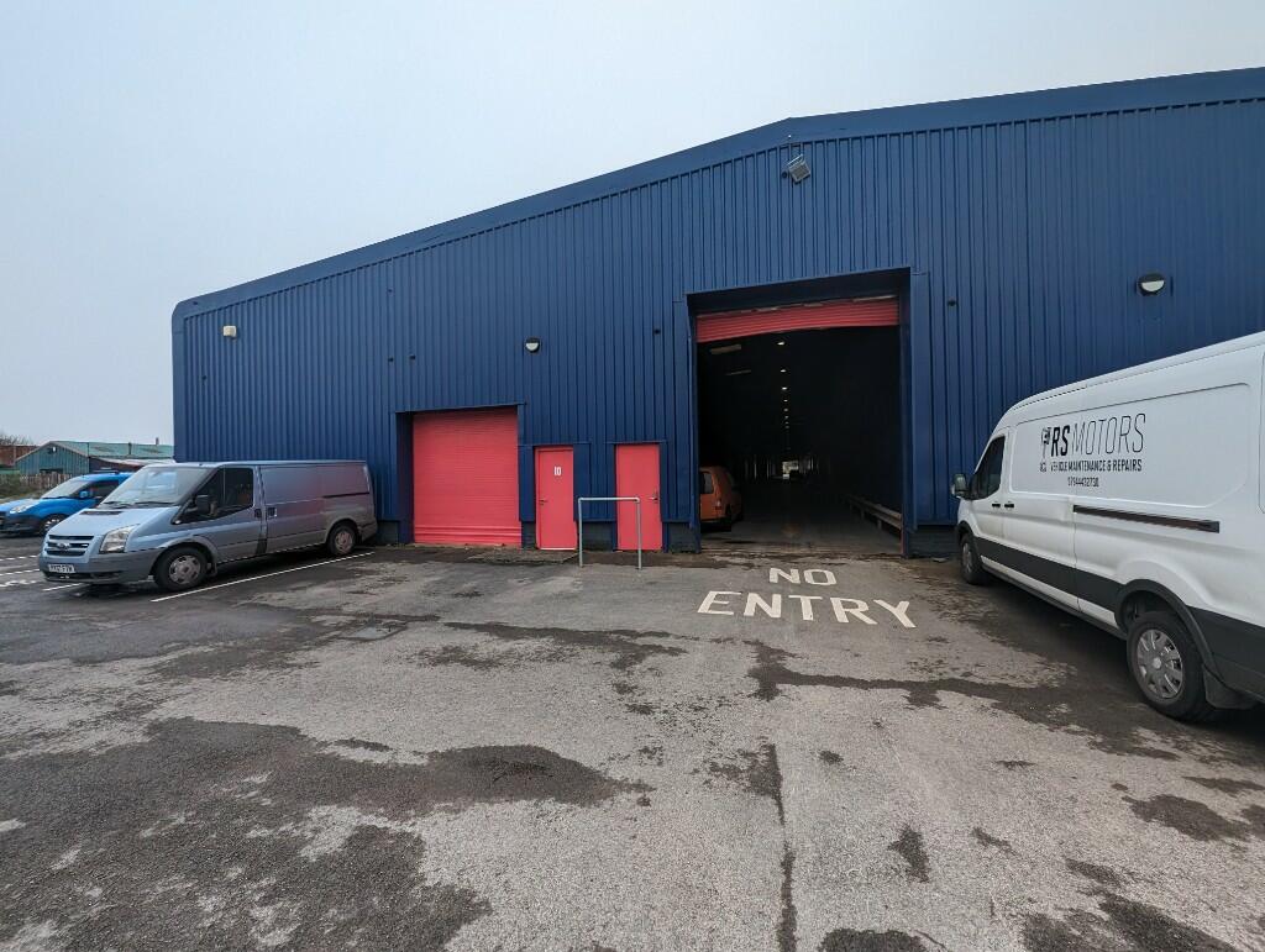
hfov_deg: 106.1
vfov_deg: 90.1
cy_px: 476
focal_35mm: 13
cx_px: 632
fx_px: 476
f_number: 2.2
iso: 47
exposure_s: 1/377
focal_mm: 1.95
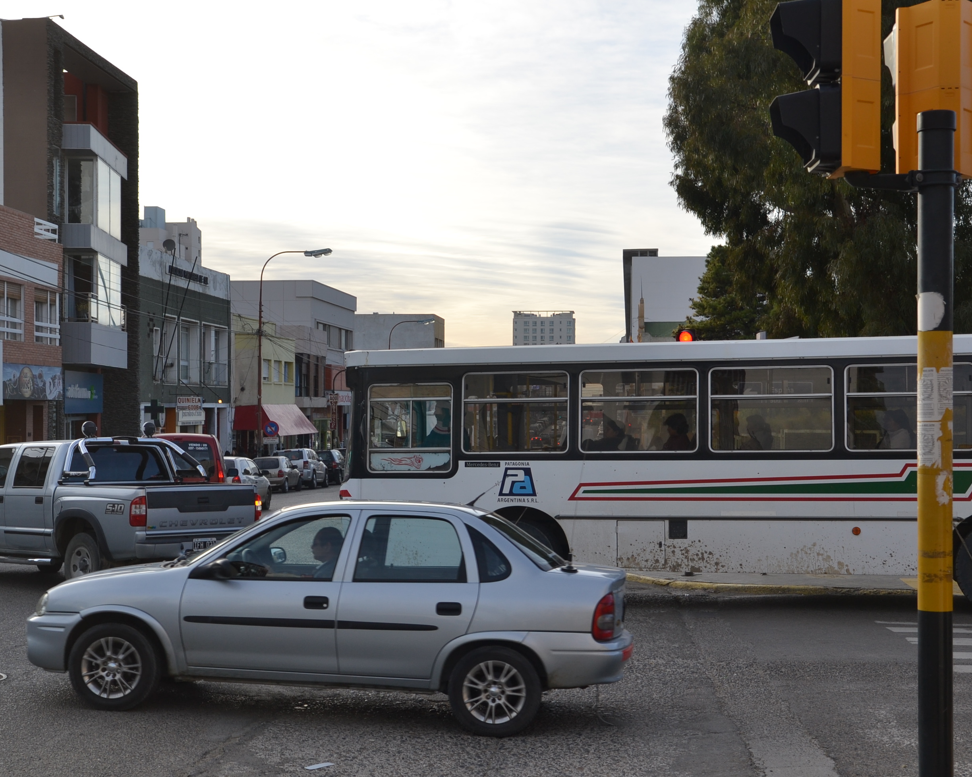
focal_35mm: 58
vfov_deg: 26.4
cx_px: 415
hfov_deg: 32.6
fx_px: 1659
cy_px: 416
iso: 100
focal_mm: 29
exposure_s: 1/250
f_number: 8
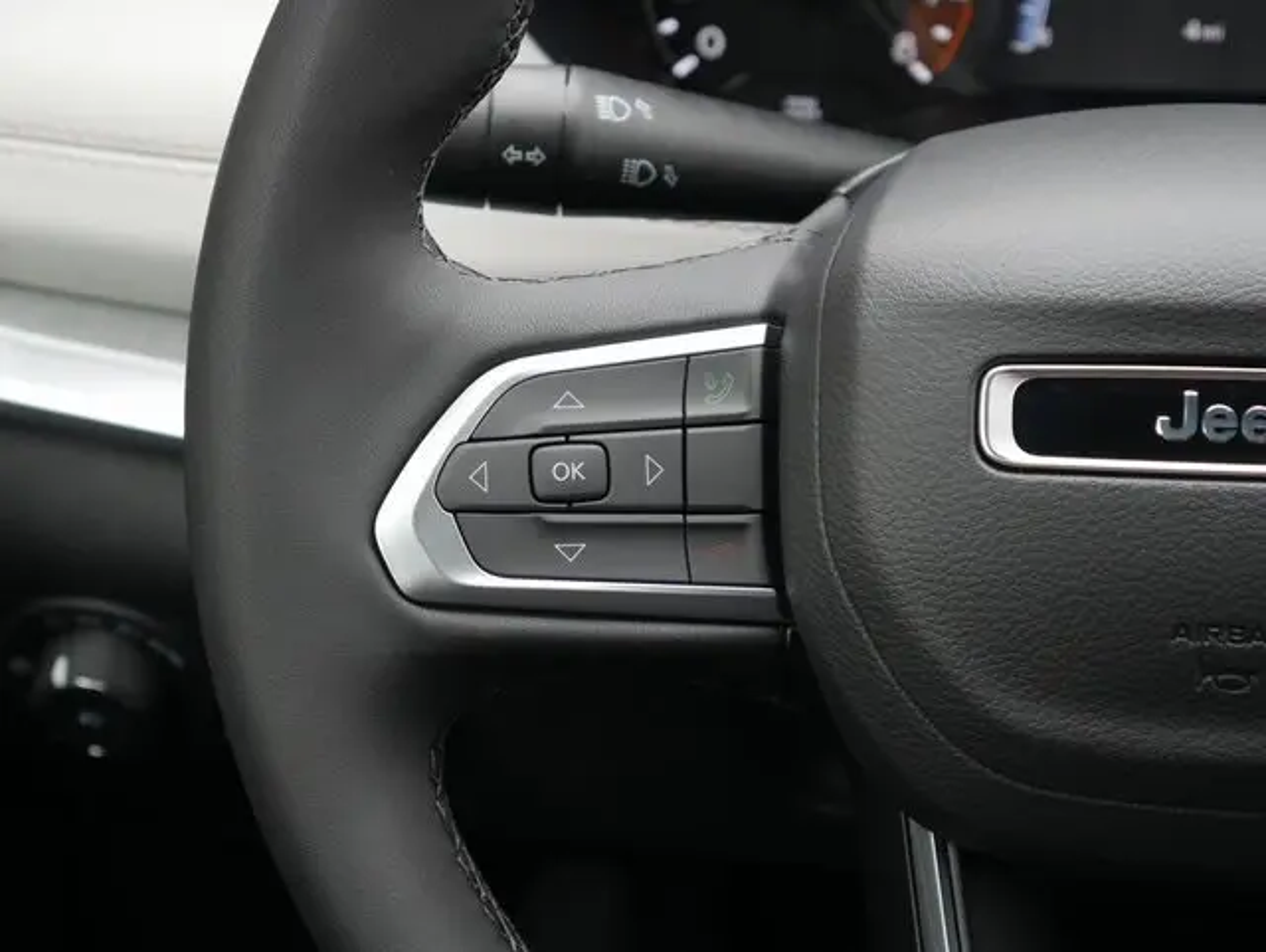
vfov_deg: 17.6
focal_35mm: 84
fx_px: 3074
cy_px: 476
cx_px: 633
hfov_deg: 23.3
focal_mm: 42
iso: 800
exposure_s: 1/100
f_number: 5.6
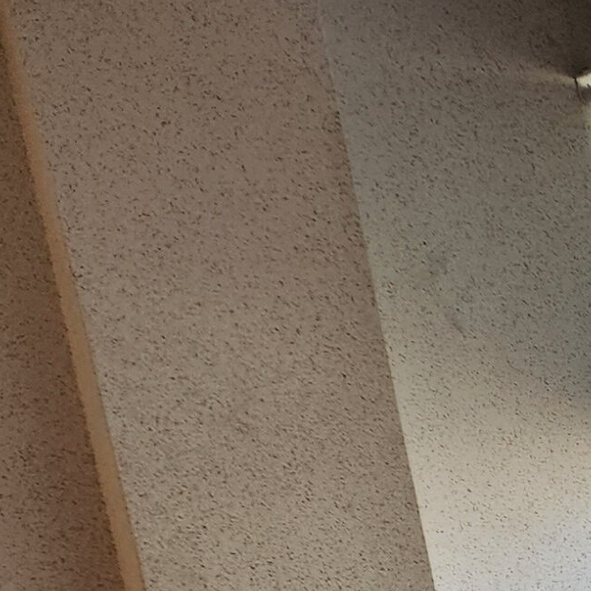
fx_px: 2434
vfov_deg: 12.6
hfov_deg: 10.0
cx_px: 1807
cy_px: 1068
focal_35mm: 126
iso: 32
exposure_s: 1/180
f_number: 1.8
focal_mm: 5.4
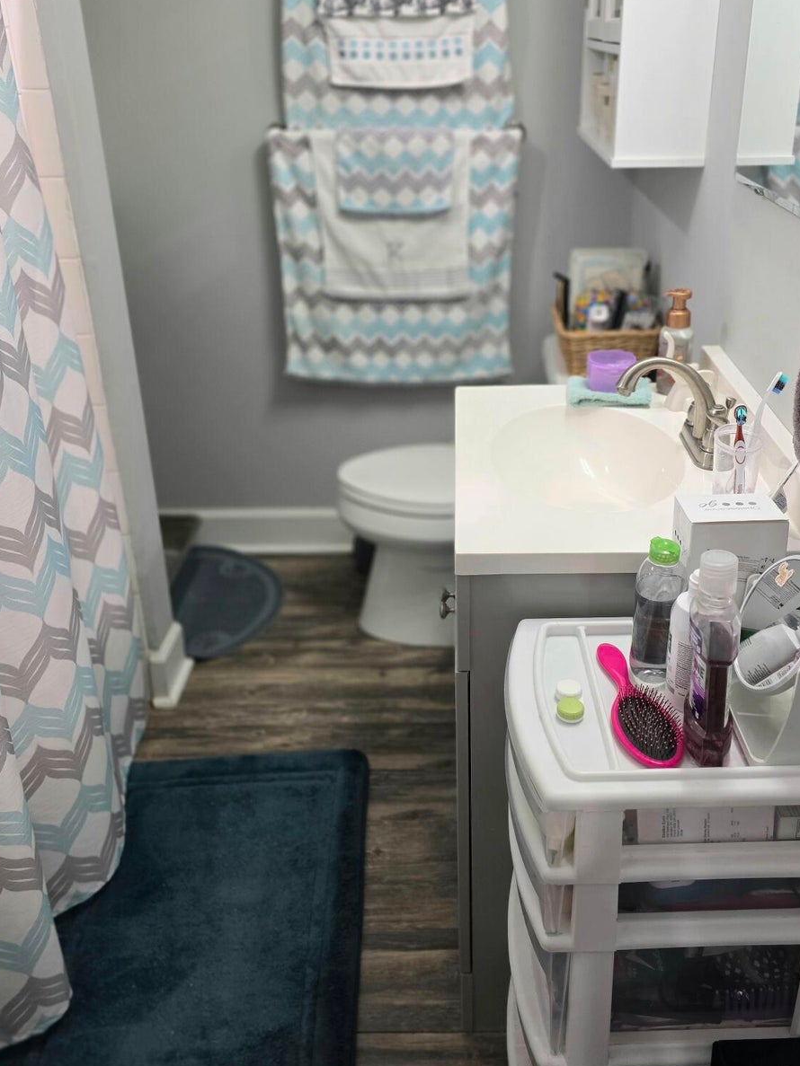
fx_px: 955
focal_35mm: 31
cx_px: 467
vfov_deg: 58.1
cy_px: 454
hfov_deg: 45.3
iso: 160
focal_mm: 6.3
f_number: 1.7
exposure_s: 1/120
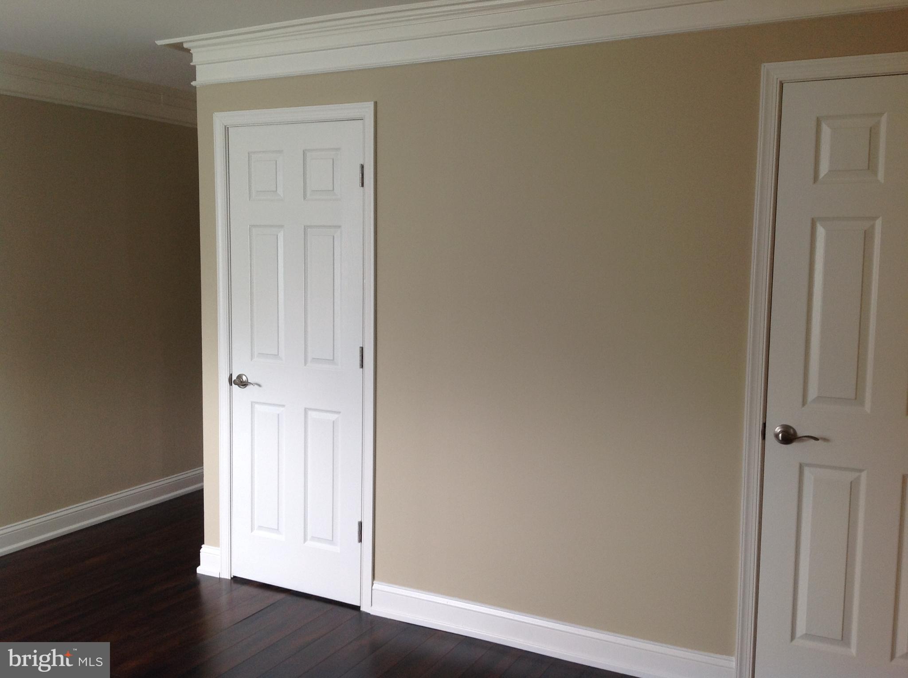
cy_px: 339
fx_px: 917
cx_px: 454
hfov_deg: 52.7
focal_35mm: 35
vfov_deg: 40.6
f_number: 2.4
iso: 50
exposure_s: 1/24
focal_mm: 4.28
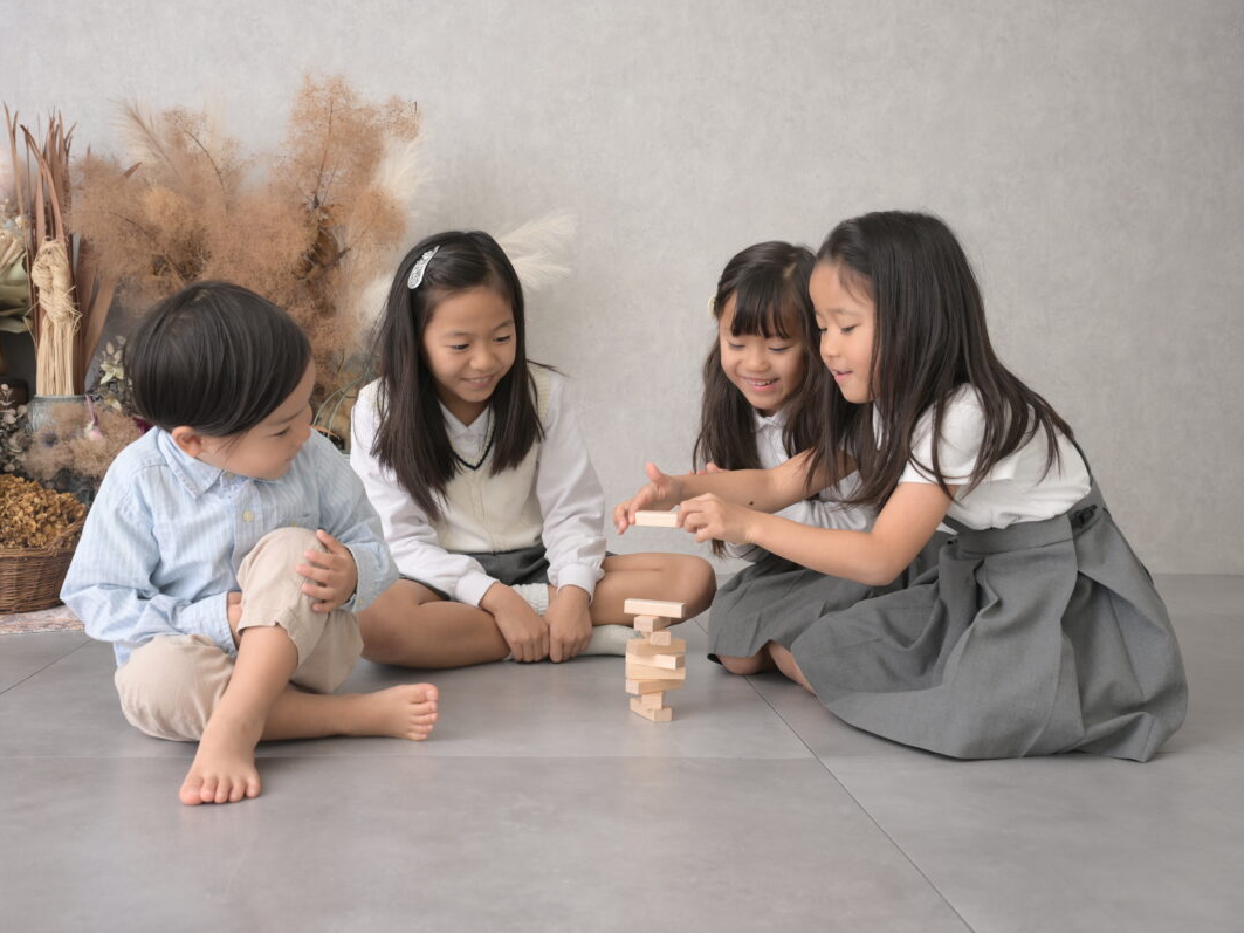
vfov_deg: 37.7
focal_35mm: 38
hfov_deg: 49.0
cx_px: 624
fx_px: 1365
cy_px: 467
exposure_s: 1/160
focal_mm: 35
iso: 320
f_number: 7.1
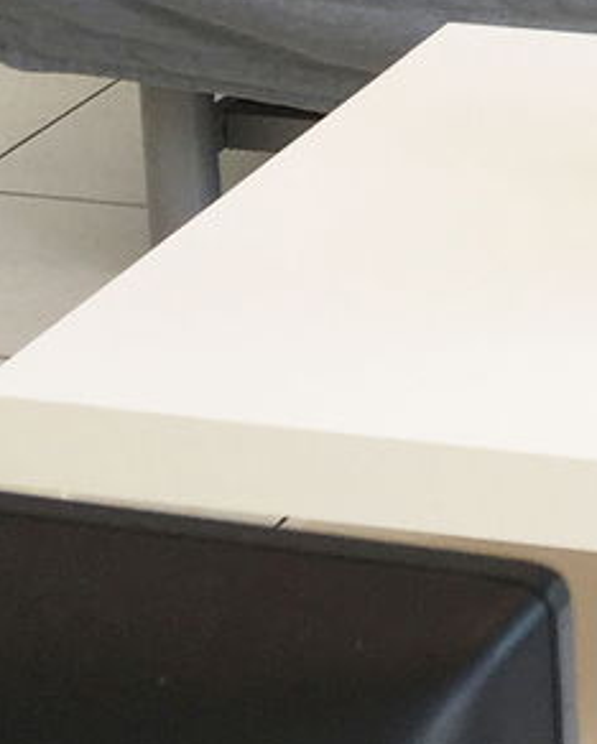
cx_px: 1222
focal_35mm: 155
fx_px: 3420
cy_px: -382
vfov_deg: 11.9
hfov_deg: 9.3
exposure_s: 1/50
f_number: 2.2
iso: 32
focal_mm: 4.15
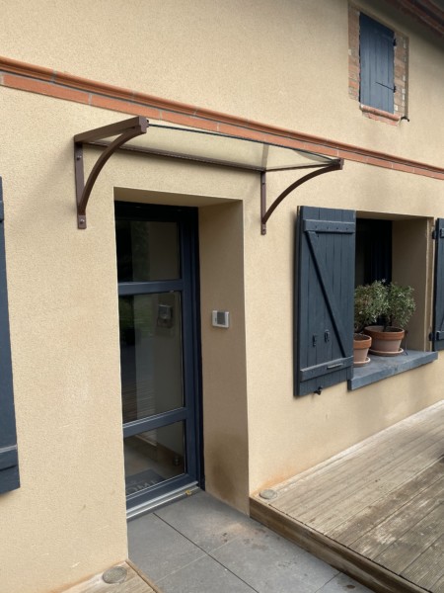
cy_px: 296
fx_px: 445
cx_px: 222
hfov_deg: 53.1
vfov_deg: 67.3
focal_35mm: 26
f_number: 1.8
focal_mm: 4.25
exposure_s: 1/711
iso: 32
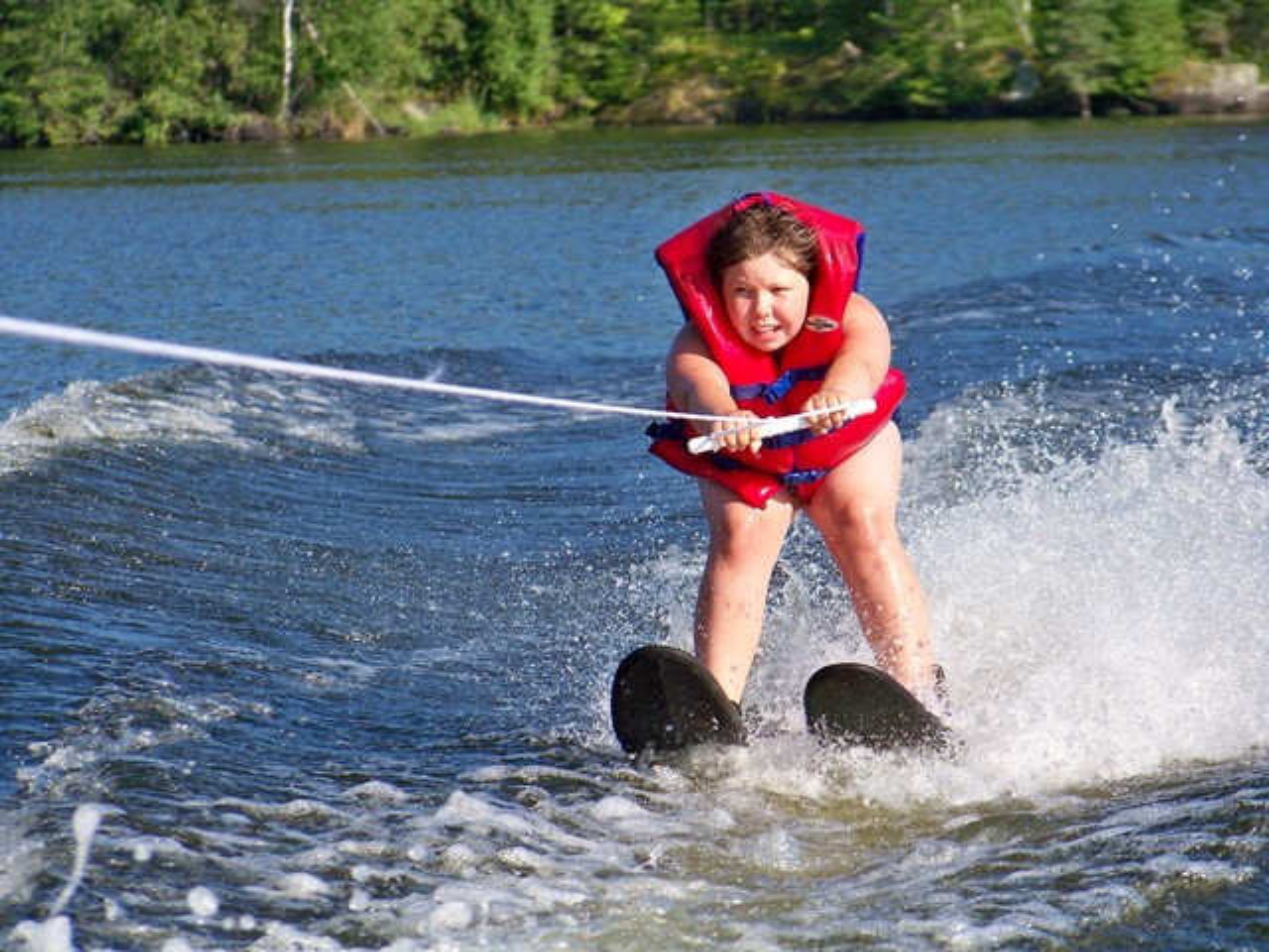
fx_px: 9311
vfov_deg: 5.9
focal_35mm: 254
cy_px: 476
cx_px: 634
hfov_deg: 7.8
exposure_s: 1/800
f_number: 3.6
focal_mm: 39.8
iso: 80
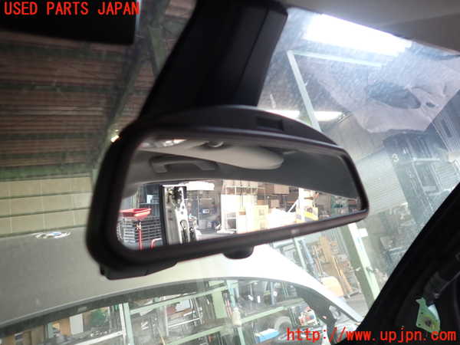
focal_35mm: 25
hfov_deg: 69.4
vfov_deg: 54.9
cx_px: 230
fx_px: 332
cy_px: 172
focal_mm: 4.5
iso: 200
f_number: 2
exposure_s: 1/40
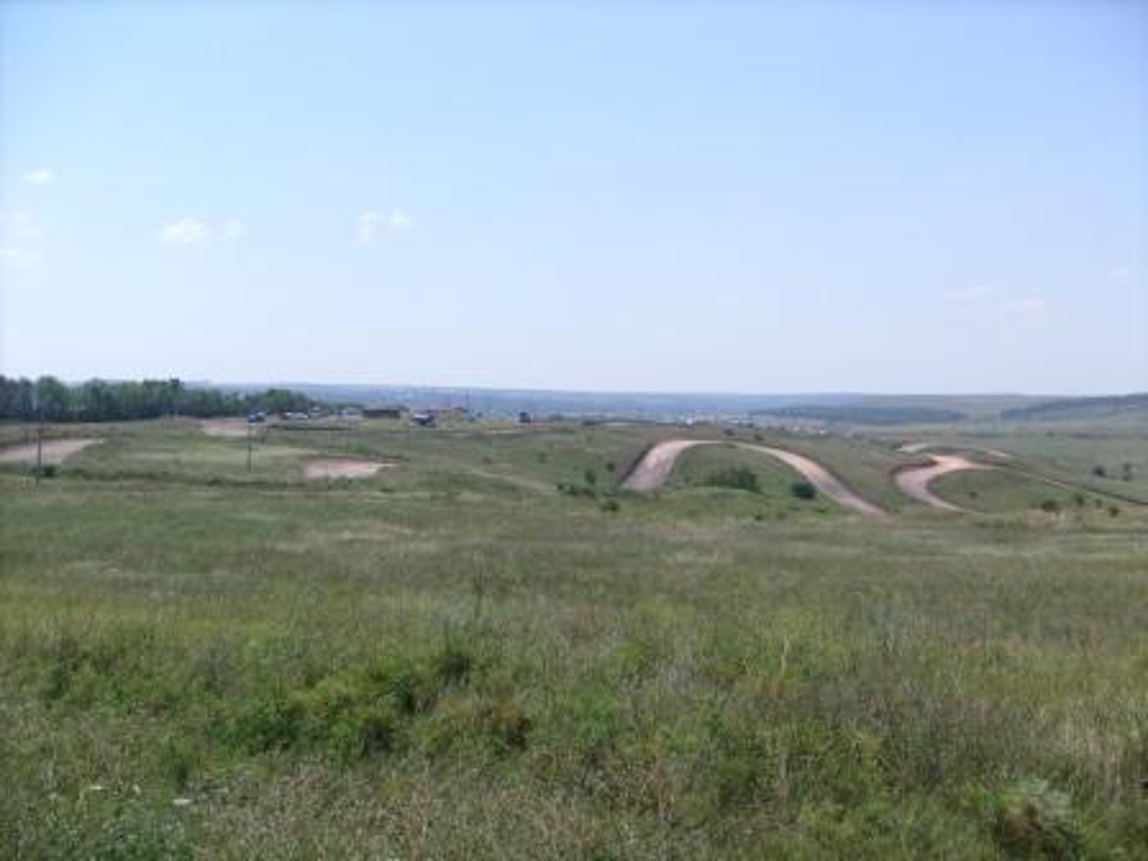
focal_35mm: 35
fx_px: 1161
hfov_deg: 52.6
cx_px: 574
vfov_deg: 40.7
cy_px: 430
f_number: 7.1
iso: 80
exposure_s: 1/500
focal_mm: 5.8
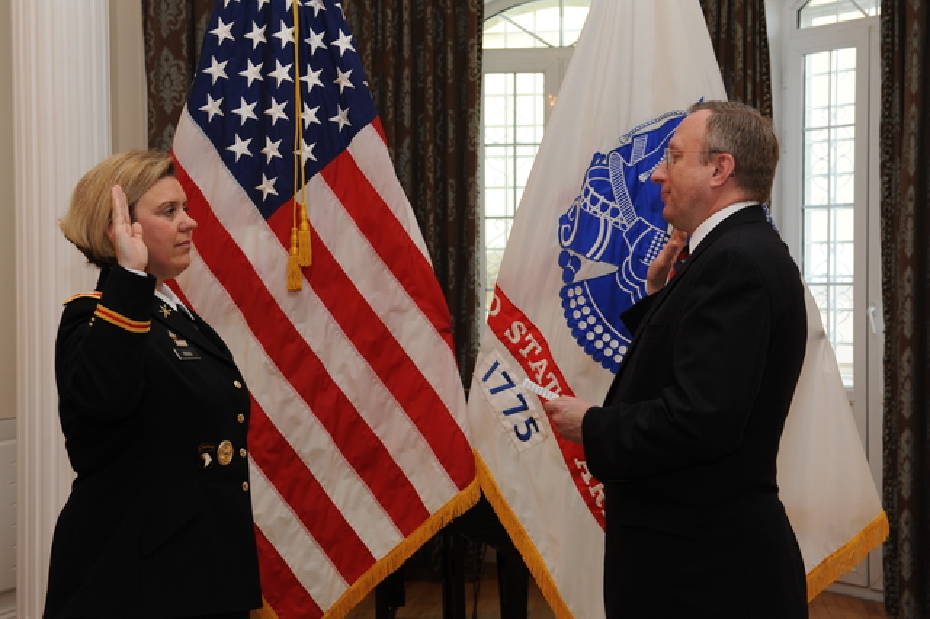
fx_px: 1497
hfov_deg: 34.5
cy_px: 310
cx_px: 465
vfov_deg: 23.4
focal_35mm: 58
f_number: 7.1
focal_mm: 58
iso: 800
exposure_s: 1/60
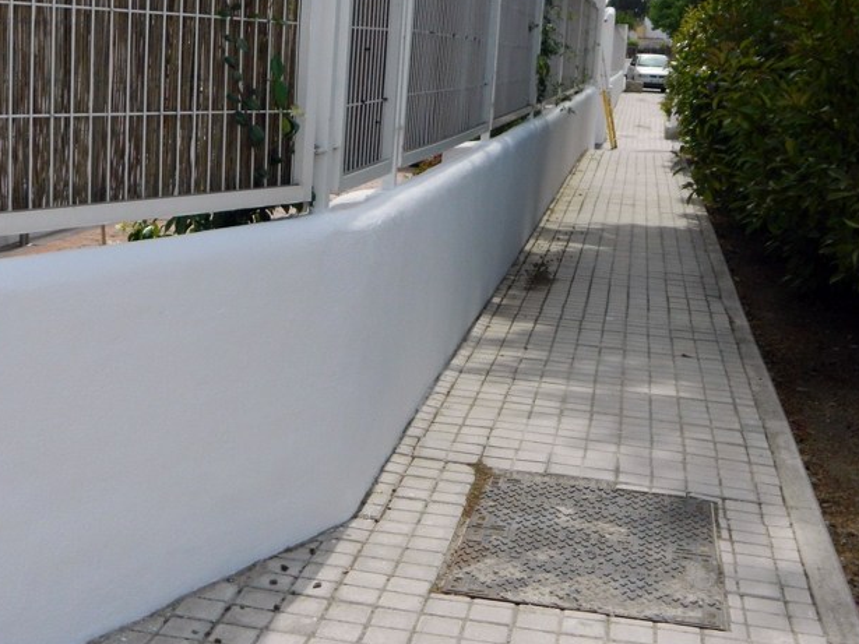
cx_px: 296
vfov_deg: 24.4
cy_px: 389
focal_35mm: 60
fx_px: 1489
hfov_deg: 32.0
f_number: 9.8
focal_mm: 7.3
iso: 110
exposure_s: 1/160
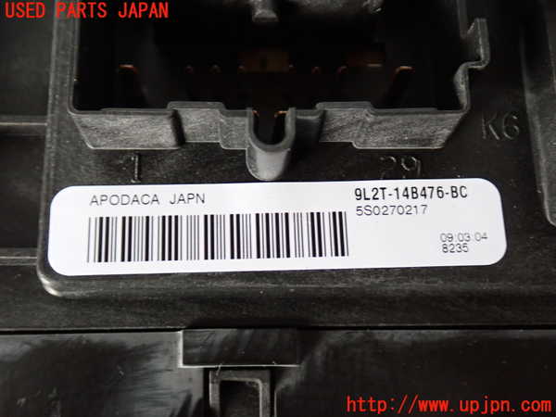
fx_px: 707
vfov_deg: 32.9
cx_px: 278
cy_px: 208
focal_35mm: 44
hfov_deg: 42.9
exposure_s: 1/40
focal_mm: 7.84
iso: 640
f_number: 2.9
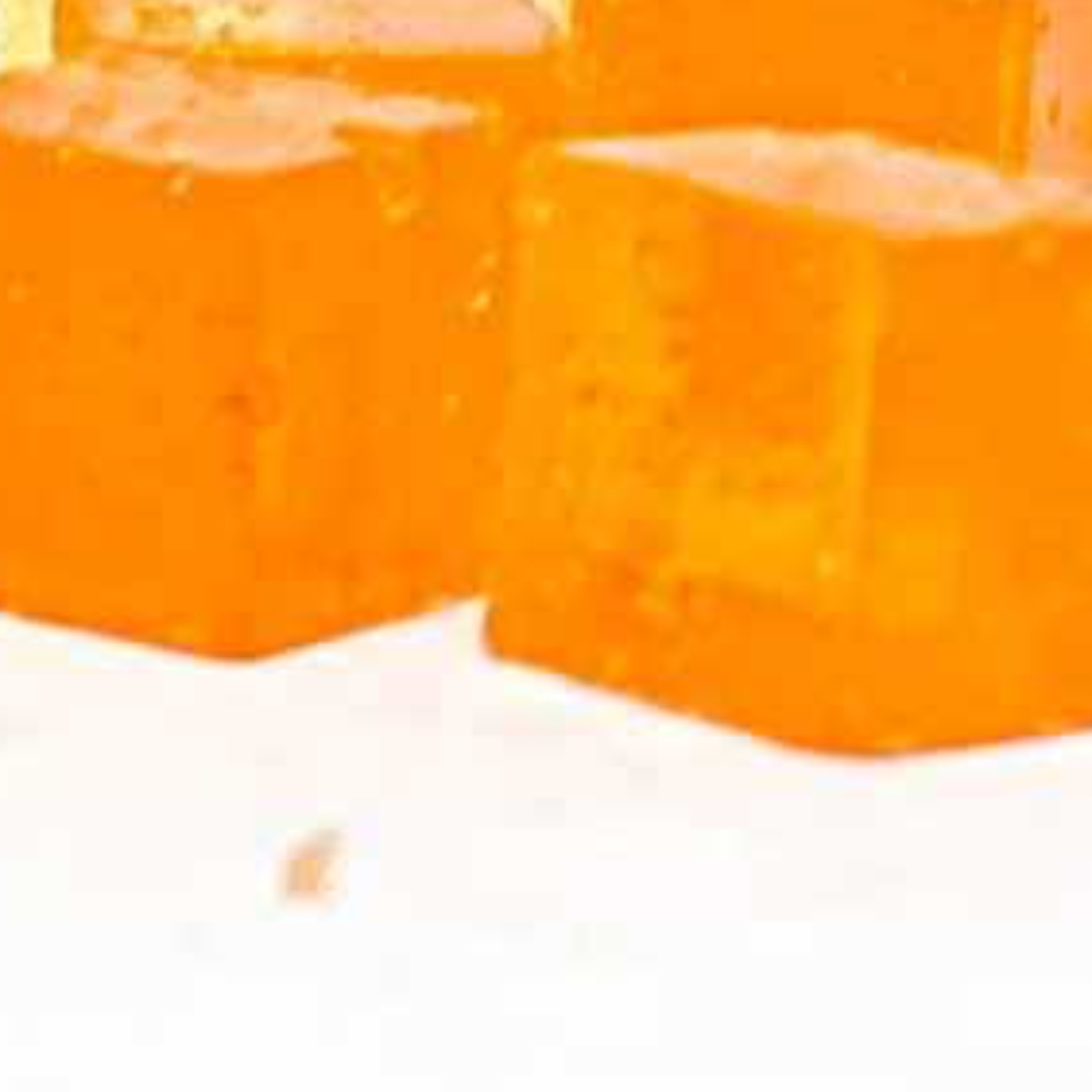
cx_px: -2037
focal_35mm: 334
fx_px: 11921
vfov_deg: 5.1
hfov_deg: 5.0
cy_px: -1247
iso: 20
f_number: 2
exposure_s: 1/240
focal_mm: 6
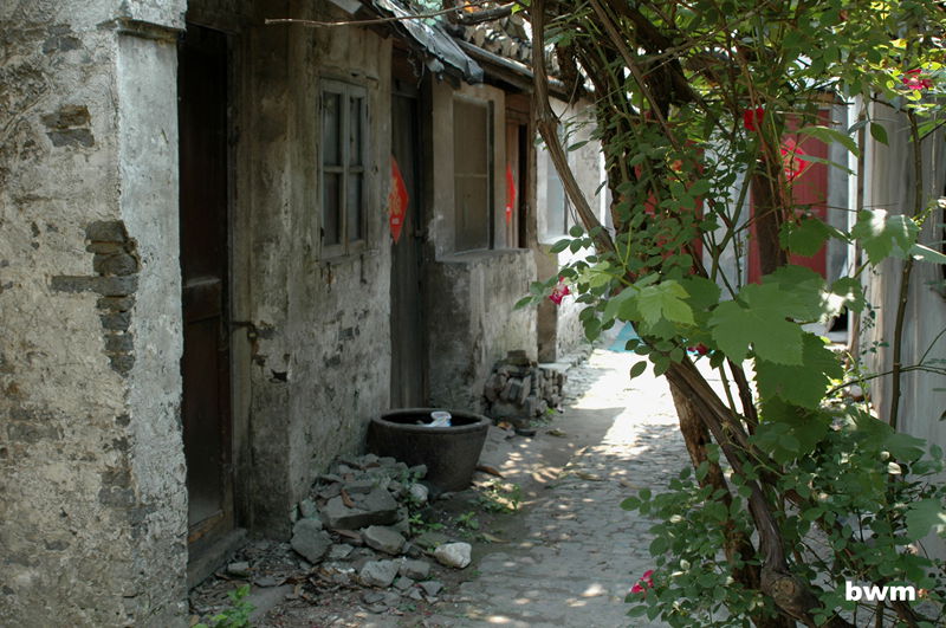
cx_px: 473
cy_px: 314
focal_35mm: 42
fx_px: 1102
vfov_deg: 31.8
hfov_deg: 46.5
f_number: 5.6
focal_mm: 28
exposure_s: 1/60
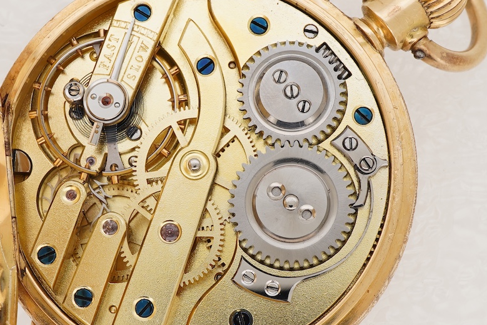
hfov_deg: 22.3
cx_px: 188
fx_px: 1231
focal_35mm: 91
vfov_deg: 15.0
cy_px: 177
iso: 160
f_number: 22
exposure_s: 1/160
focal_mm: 30
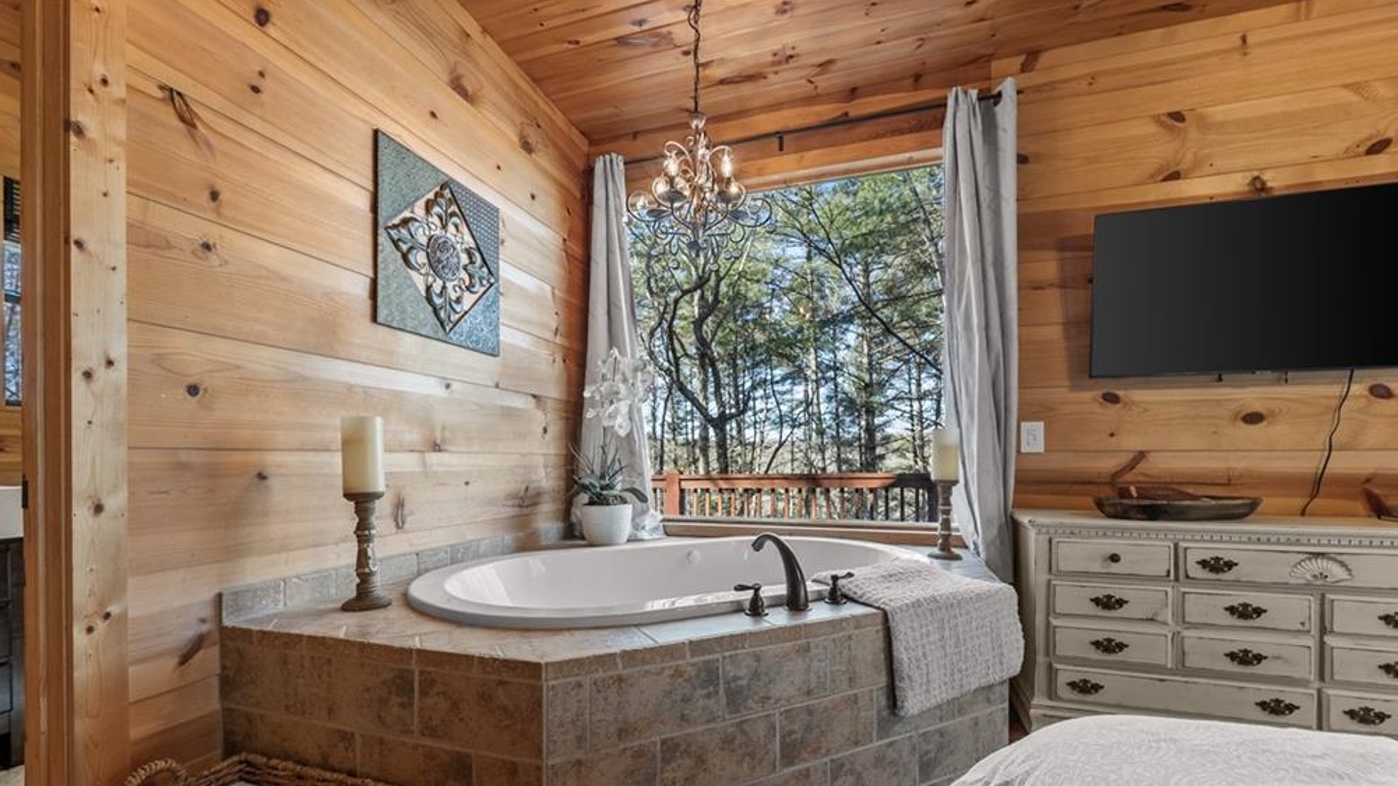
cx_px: 696
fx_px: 580
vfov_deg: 67.6
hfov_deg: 100.6
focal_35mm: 16
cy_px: 471
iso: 800
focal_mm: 14.6
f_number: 7.1
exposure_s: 1/13
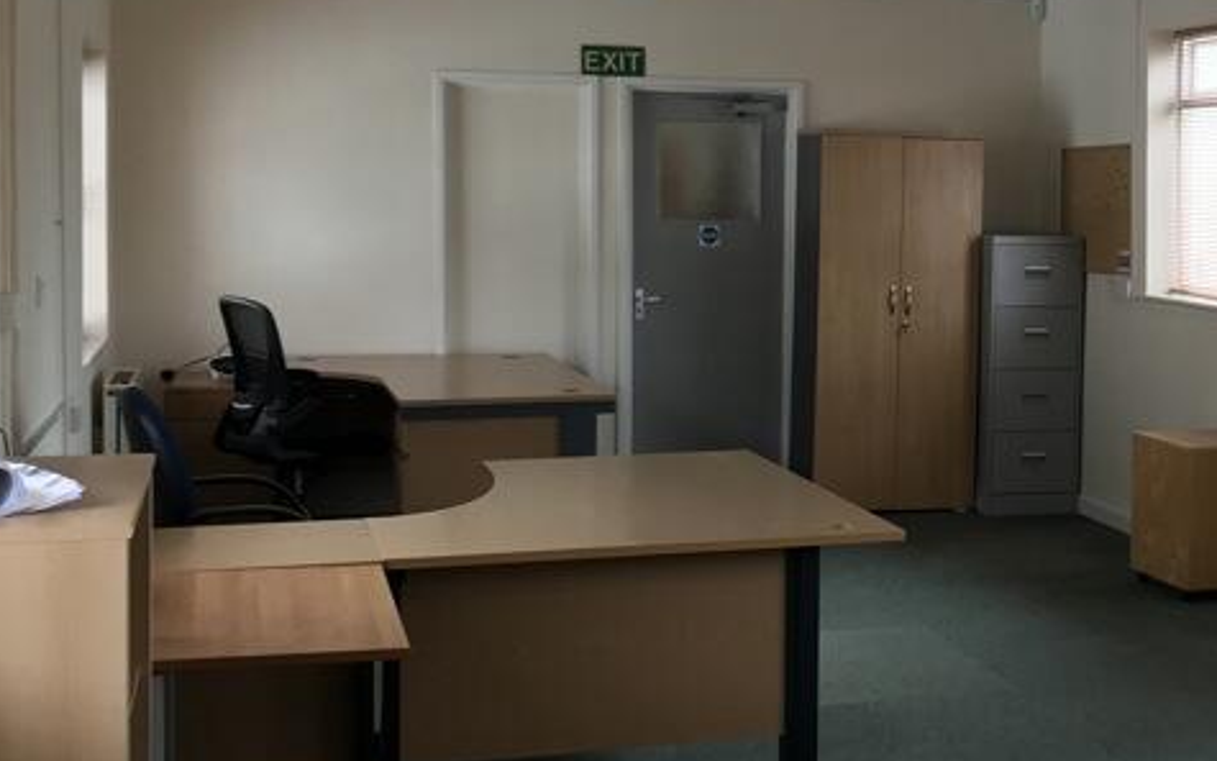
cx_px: 1025
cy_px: 292
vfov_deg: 20.3
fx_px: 2123
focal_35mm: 64
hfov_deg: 30.9
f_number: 1.8
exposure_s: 1/50
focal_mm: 3.99
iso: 32
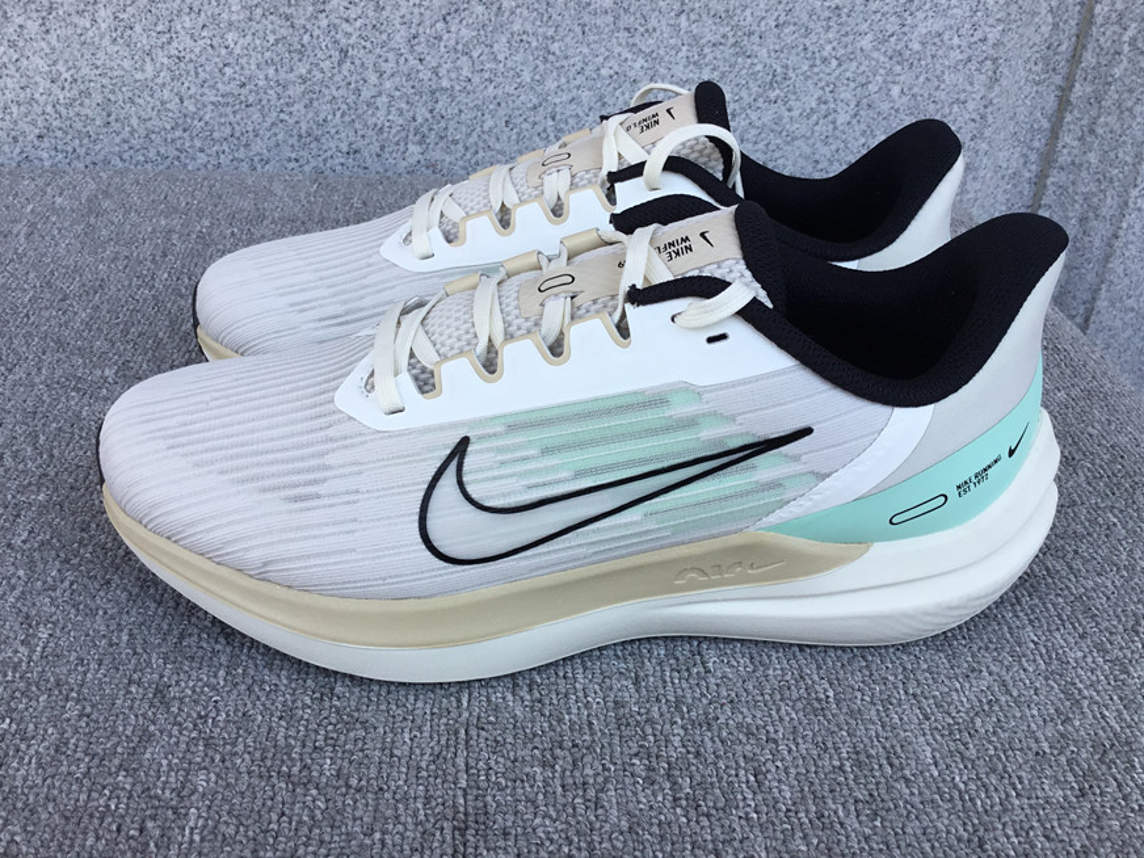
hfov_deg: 56.8
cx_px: 564
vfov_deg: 44.2
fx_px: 1058
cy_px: 417
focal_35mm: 32
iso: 25
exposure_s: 1/397
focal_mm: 3.3
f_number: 2.4
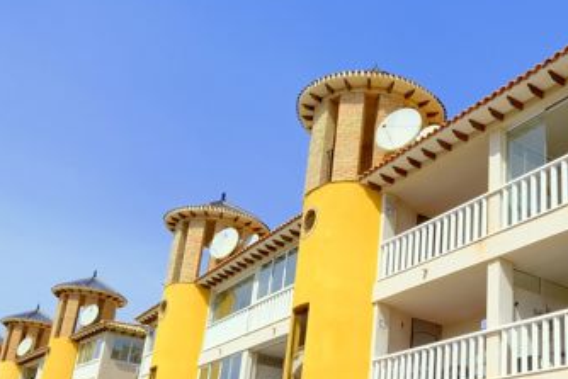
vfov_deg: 34.2
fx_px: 600
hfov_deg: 47.7
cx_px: 460
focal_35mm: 38
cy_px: 296
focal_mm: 12
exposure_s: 1/125
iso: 320
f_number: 18
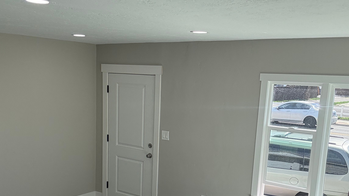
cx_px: 175
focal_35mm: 44
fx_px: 407
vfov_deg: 26.5
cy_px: 162
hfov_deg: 46.4
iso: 40
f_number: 1.9
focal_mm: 2.69
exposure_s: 1/365
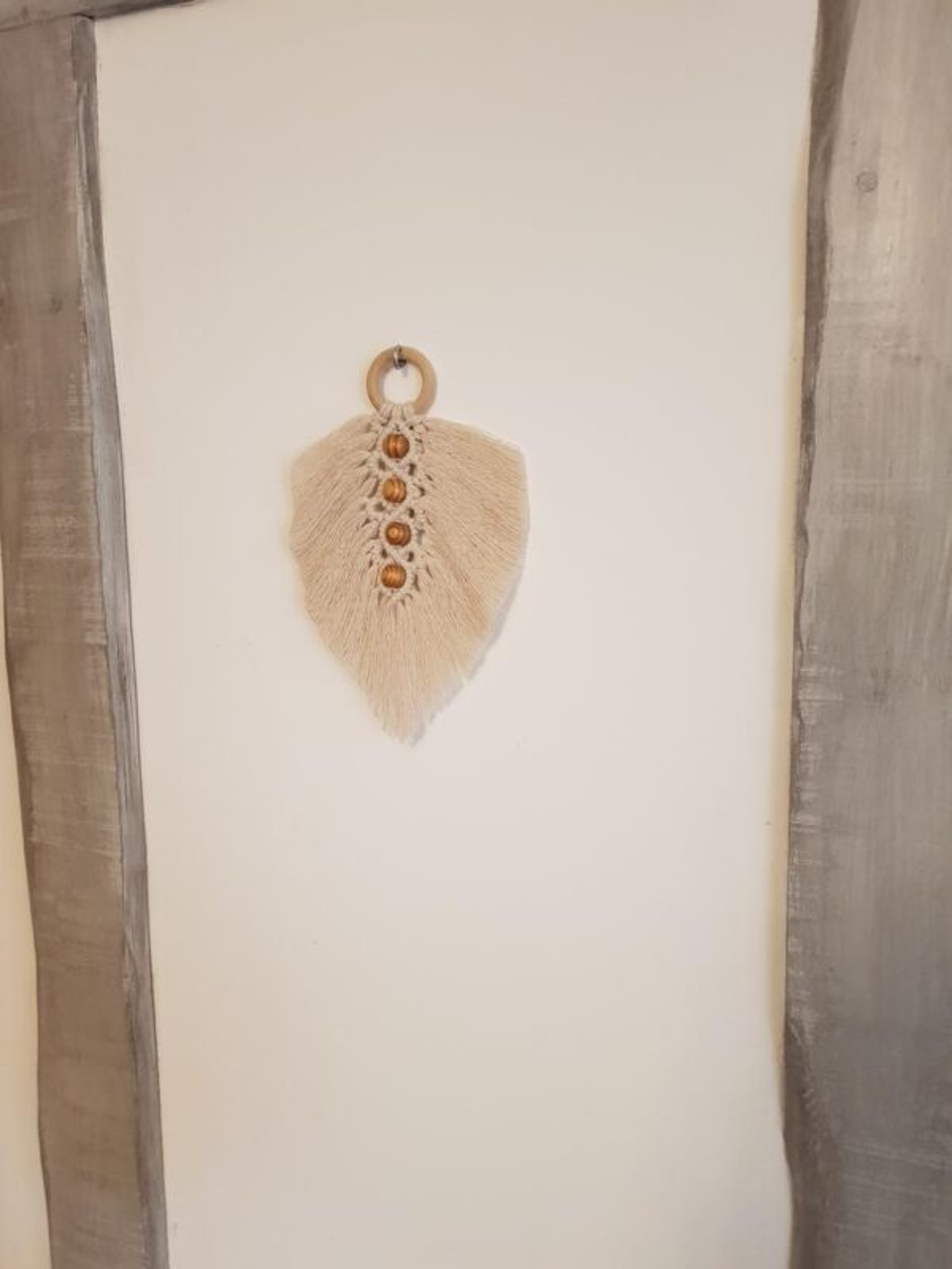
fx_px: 953
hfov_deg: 53.1
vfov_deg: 67.3
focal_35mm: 26
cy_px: 634
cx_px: 476
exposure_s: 1/20
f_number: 1.7
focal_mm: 4.2
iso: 250
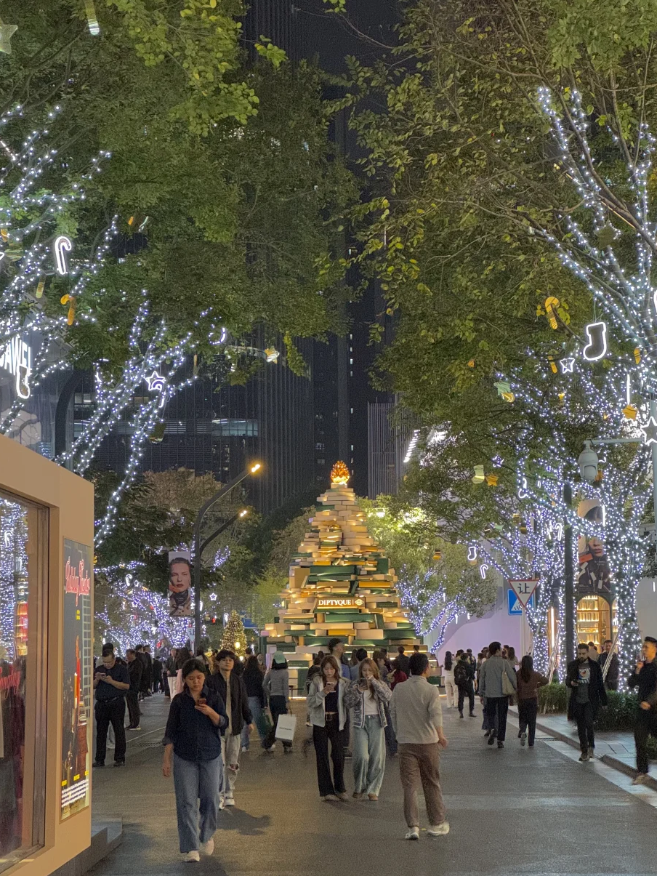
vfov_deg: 21.3
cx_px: 330
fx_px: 2328
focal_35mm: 92
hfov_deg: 16.1
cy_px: 406
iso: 400
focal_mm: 9
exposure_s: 1/33
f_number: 2.8
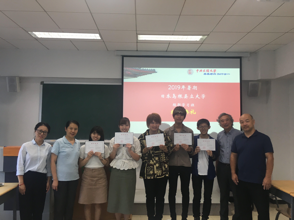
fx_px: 246
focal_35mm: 29
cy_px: 110
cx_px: 147
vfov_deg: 48.2
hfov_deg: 61.7
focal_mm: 4.15
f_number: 2.2
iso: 40
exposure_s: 1/33
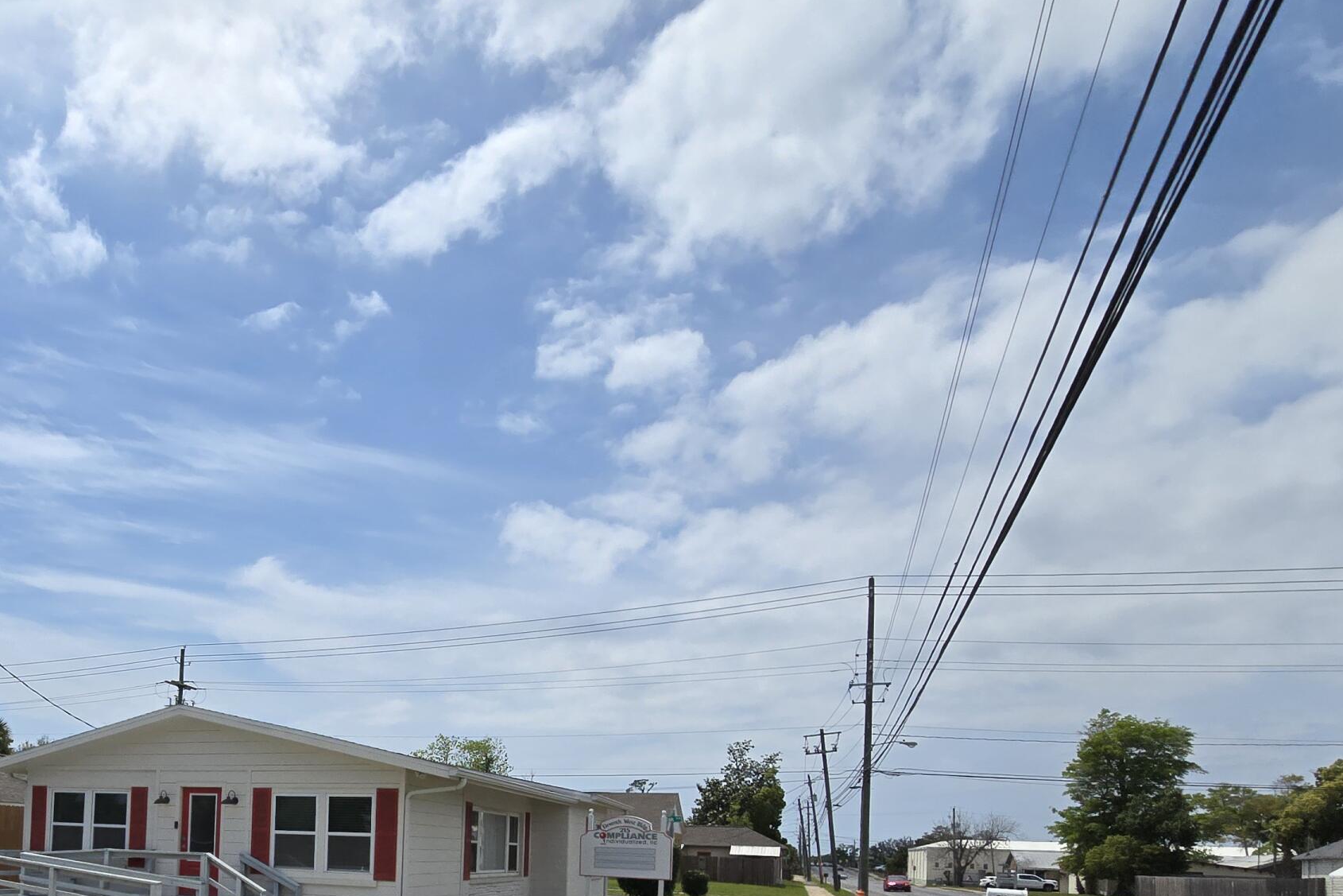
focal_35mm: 24
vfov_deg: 47.1
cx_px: 276
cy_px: 828
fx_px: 895
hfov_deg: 67.1
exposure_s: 1/5523
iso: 50
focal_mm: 2.2
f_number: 2.2
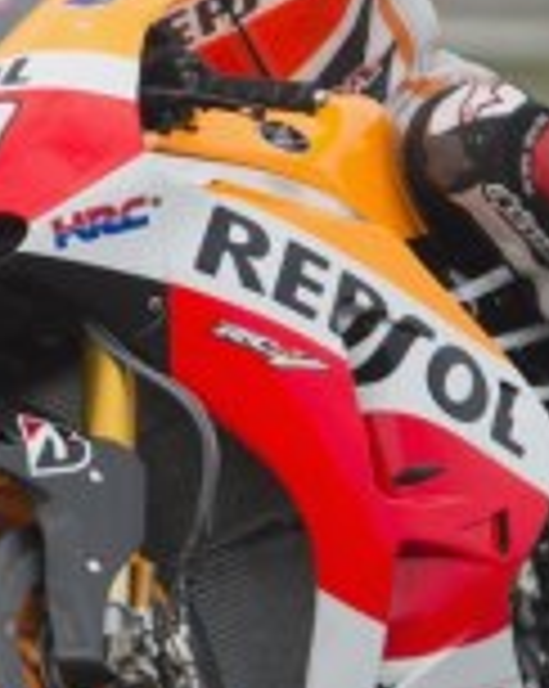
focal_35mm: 2469
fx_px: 50247
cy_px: 171
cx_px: 778
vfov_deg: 0.8
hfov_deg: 0.6
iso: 1000
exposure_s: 1/1000
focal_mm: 650
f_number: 10
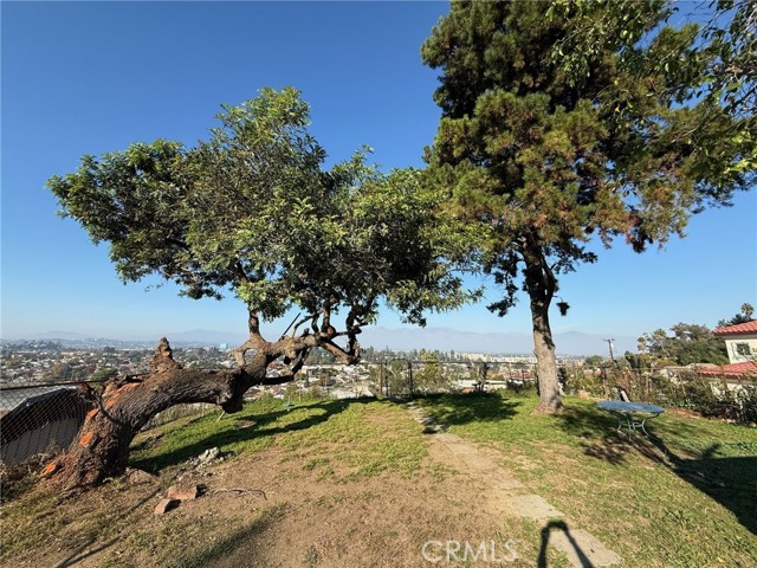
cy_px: 284
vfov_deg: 85.7
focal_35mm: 14
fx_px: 306
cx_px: 378
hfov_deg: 102.1
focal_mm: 2.22
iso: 50
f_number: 2.2
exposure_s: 1/1312
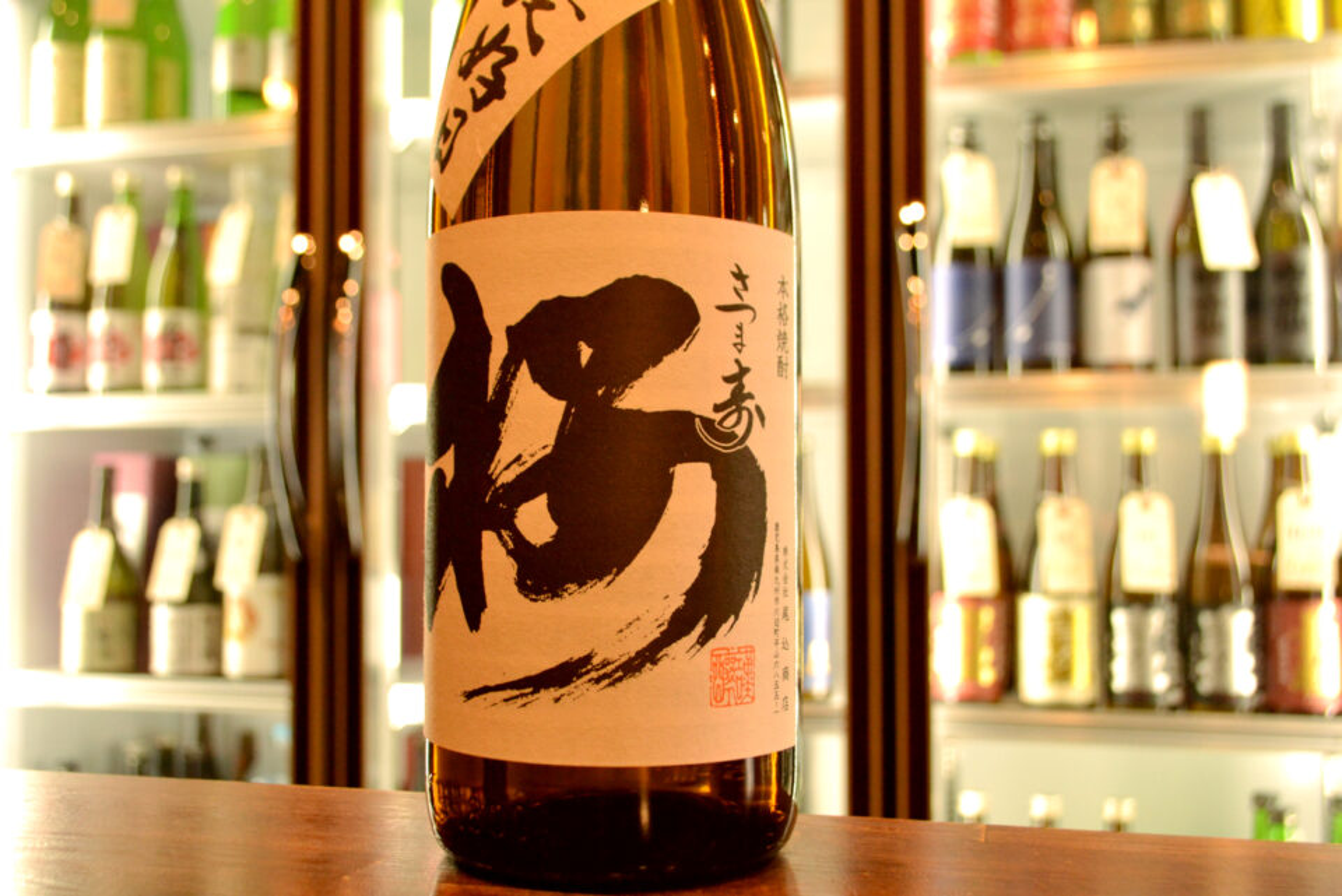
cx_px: 671
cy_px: 448
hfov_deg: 53.1
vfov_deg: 36.9
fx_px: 1343
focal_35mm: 36
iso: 1600
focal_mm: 24
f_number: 4.5
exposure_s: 1/160
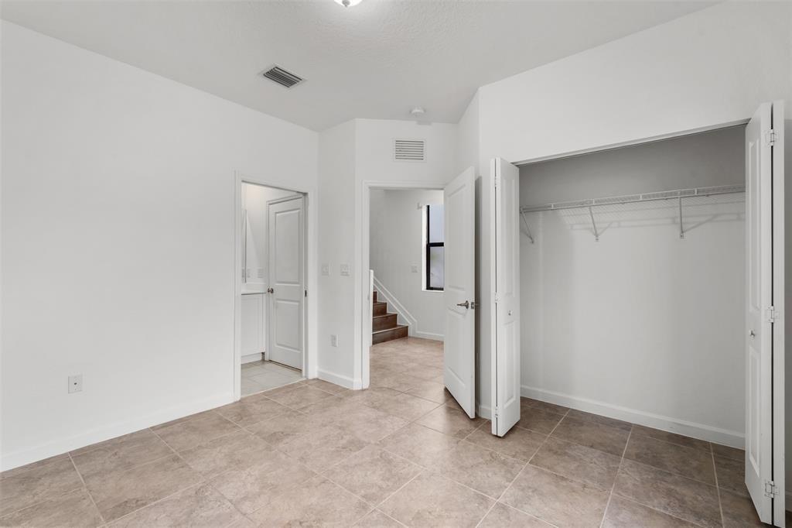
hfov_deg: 96.8
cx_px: 396
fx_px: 352
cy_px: 264
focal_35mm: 16
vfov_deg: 73.7
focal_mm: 16
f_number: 9
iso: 250
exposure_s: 1/2.5
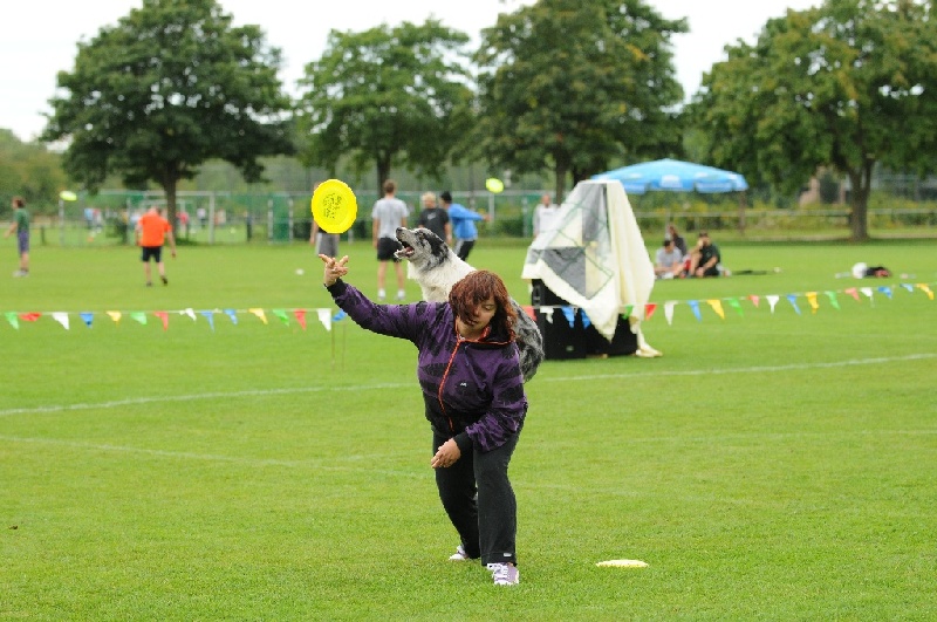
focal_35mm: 120
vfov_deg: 11.4
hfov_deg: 17.1
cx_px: 468
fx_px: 3119
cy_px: 311
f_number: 2.8
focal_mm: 80
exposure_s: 1/1000
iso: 500
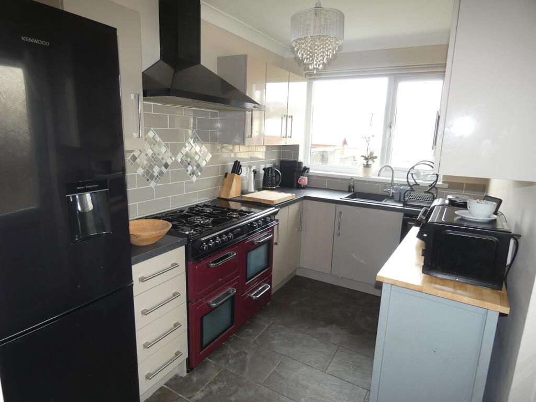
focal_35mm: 20
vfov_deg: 66.0
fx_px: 310
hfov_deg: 81.7
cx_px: 268
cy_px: 201
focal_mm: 3.6
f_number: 2.8
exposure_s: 1/60
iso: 200
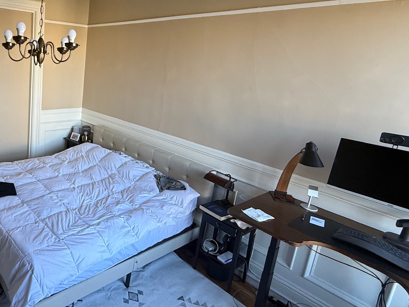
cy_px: 118
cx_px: 70
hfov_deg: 63.9
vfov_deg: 56.2
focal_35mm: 24
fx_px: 284
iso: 160
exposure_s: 1/99
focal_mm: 2.22
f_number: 2.2
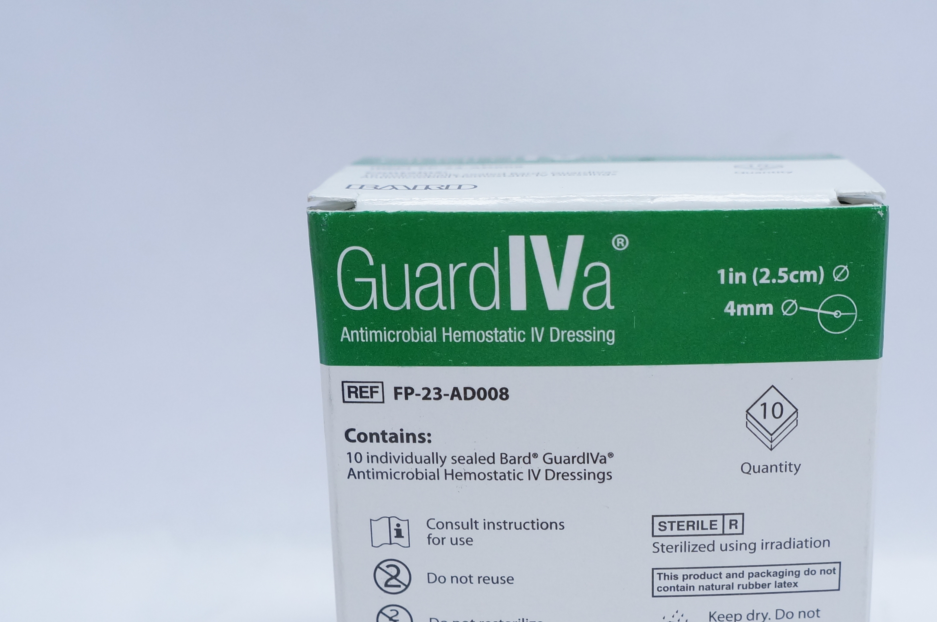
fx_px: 1482
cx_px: 609
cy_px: 490
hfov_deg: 34.8
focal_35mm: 57
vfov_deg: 23.4
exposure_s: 1/80
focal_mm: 24
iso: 800
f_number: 5.6
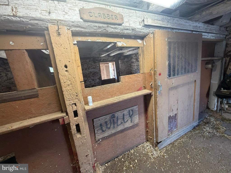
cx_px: 116
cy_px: 86
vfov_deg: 85.7
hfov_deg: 102.1
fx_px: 93
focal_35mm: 14
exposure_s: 1/120
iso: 250
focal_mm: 2.22
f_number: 2.2
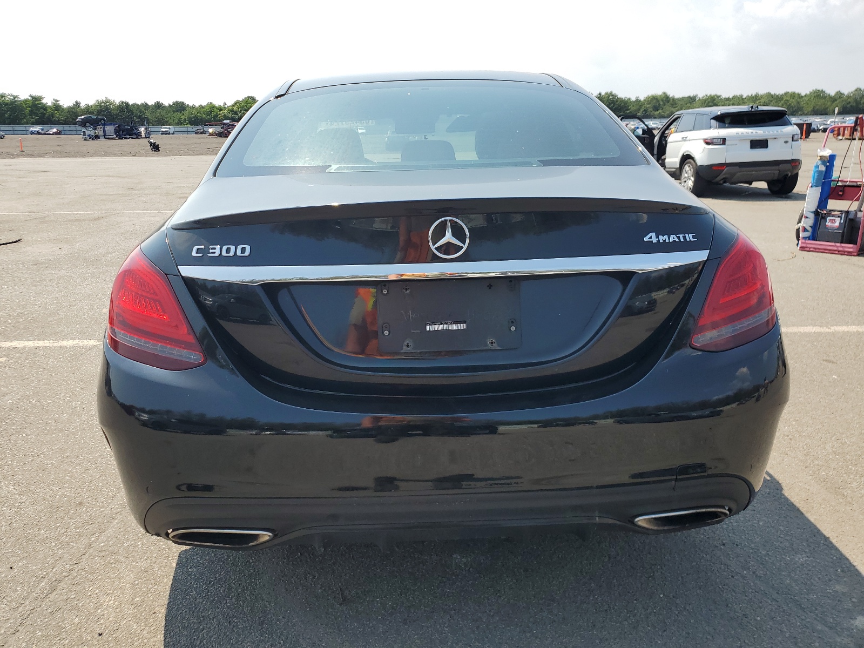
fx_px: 649
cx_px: 432
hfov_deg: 67.3
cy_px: 324
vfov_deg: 53.1
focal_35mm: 26
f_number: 1.5
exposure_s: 1/2000
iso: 50
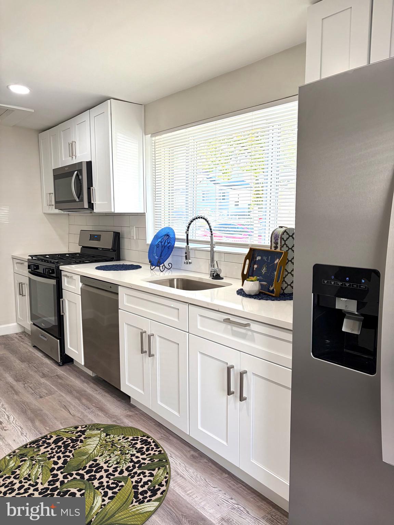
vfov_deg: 67.3
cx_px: 197
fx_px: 395
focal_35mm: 26
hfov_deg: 53.1
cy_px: 262
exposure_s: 1/122
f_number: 1.6
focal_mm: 5.96
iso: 50
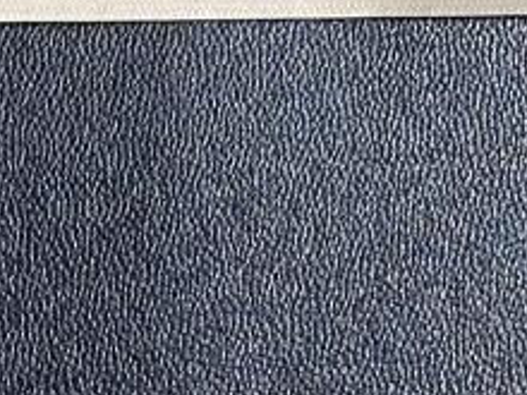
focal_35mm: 305
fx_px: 4643
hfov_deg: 6.5
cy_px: -632
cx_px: 374
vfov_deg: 4.7
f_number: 1.78
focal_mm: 6.86
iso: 125
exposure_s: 1/50
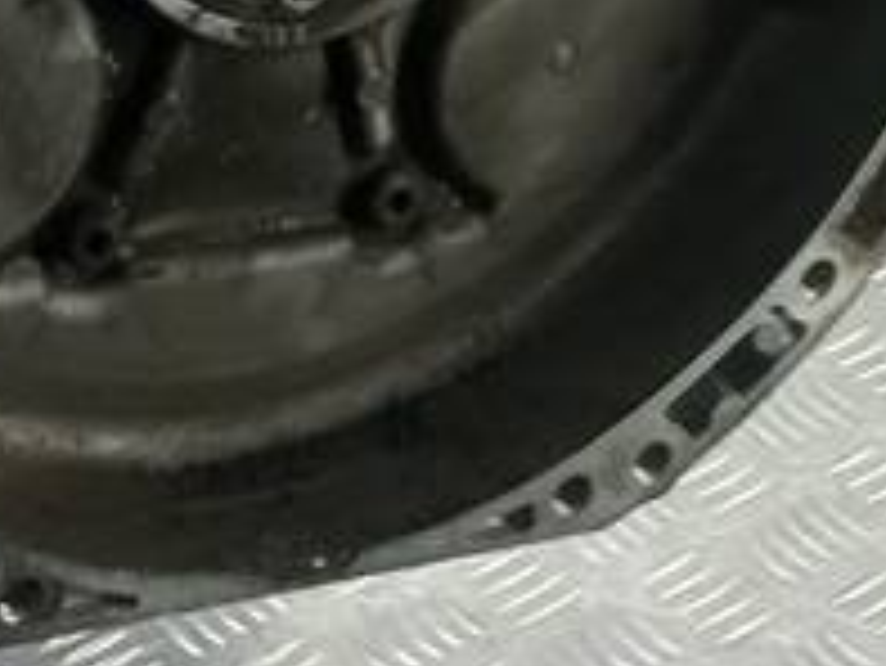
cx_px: 76
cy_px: -1017
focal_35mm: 130
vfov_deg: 9.8
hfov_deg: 15.0
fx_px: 3329
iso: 125
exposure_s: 1/50
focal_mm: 4.6
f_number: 1.8
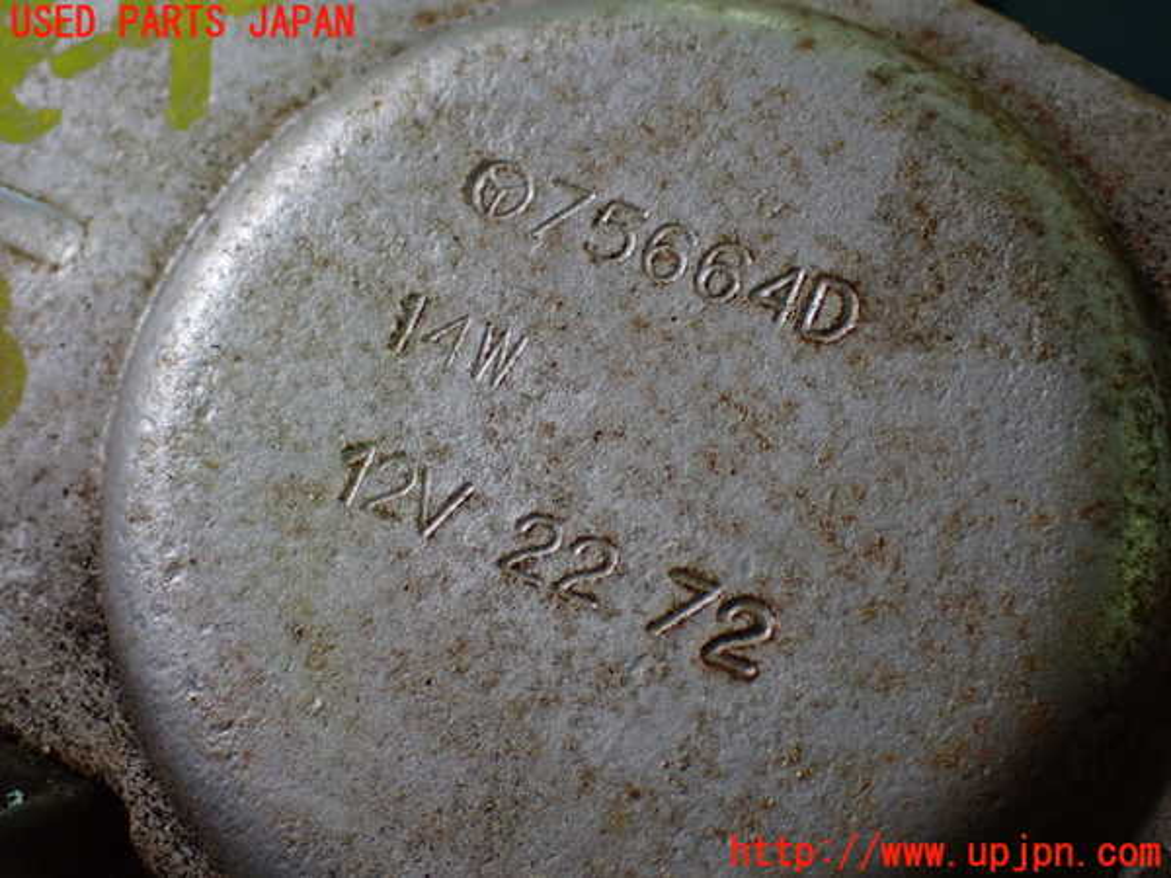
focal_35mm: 58
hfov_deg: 33.2
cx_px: 586
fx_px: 1962
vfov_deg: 25.2
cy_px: 439
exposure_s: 1/125
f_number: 3.5
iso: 800
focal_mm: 10.35
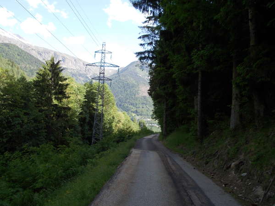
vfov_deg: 37.7
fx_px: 302
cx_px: 138
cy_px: 103
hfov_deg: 49.0
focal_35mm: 38
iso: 80
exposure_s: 1/320
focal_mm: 5.3
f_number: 3.1
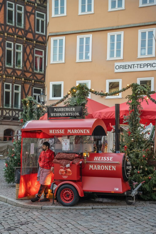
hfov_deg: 21.9
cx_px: 78
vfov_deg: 32.4
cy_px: 117
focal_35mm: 62
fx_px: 403
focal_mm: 62
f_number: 2.8
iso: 320
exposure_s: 1/80
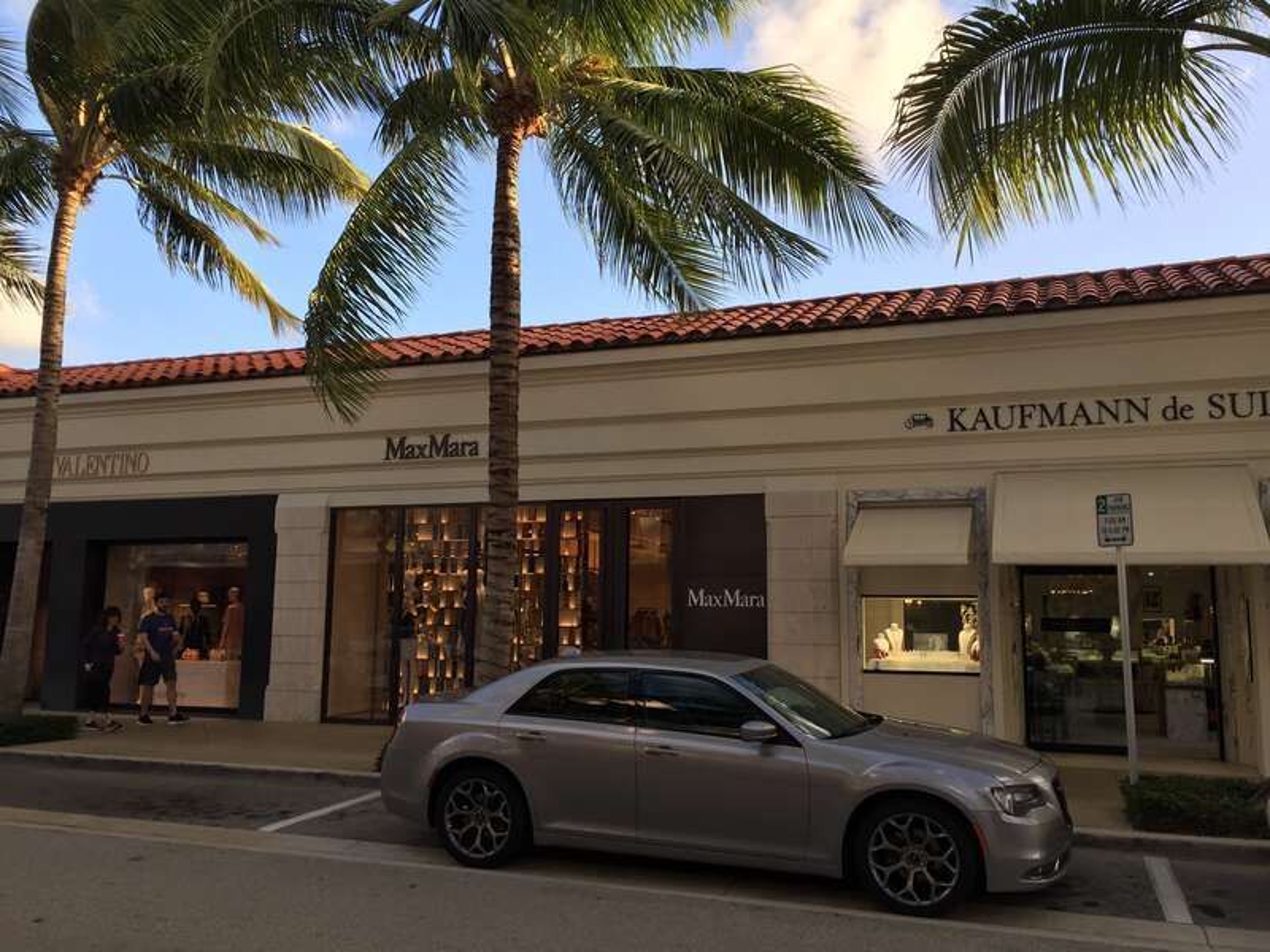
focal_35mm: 29
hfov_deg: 61.7
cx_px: 635
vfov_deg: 48.2
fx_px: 1064
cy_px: 476
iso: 32
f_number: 2.2
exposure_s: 1/395
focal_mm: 4.15
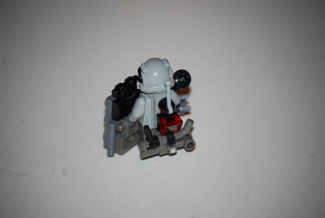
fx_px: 1627
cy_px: 109
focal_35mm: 180
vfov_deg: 7.7
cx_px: 162
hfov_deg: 11.4
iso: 200
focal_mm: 120
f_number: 5
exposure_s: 1/60
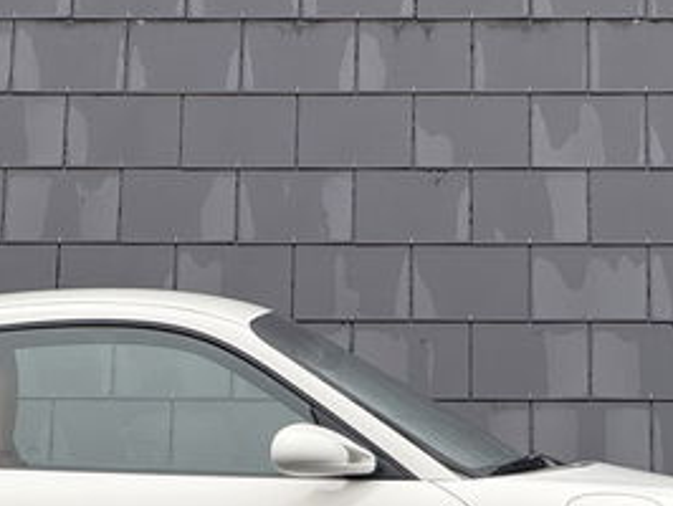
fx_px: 6733
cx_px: 197
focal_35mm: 346
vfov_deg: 4.3
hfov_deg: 5.7
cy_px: 612
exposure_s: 1/205
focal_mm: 15.66
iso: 50
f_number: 2.8
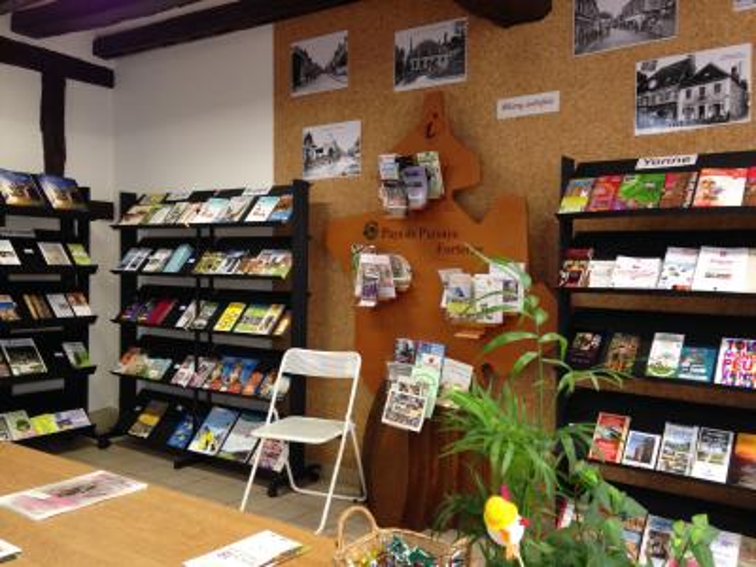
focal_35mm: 33
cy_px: 284
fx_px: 721
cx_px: 378
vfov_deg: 42.9
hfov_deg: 55.4
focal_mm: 4.12
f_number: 2.4
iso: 125
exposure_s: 1/20
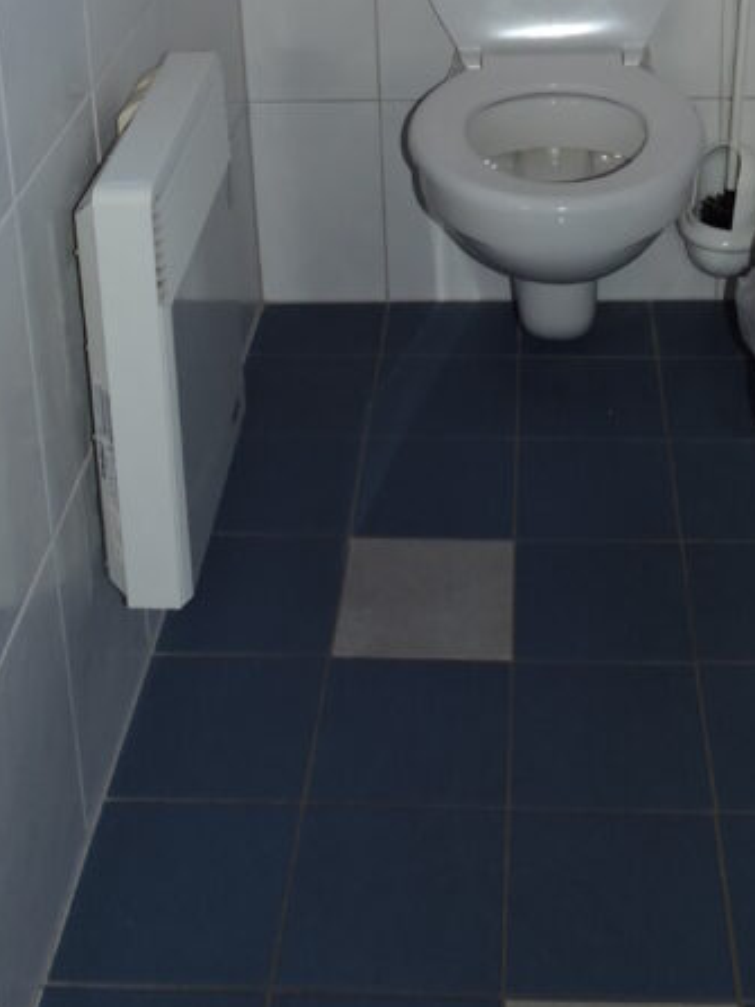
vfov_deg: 30.9
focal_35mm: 55
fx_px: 1600
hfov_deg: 26.4
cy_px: -115
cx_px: 480
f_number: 3.3
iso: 200
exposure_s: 1/30
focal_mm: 4.3
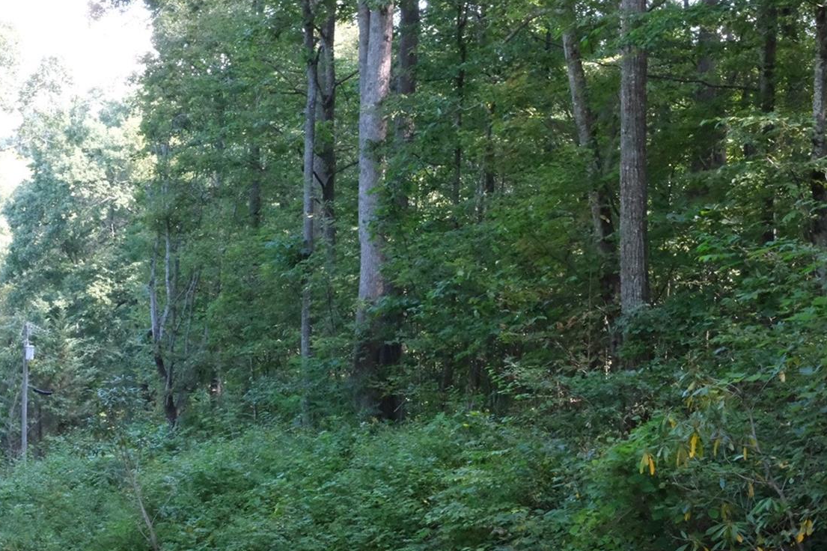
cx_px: 181
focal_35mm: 76
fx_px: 1745
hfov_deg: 26.2
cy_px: 384
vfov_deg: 17.9
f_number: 16
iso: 3200
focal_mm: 27
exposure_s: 1/40
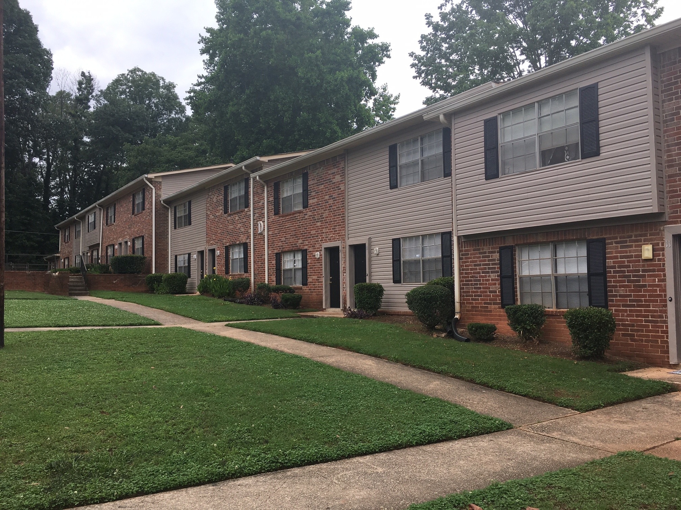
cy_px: 255
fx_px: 571
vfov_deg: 48.2
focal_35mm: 29
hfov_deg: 61.7
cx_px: 340
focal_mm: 4.15
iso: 25
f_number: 2.2
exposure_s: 1/403
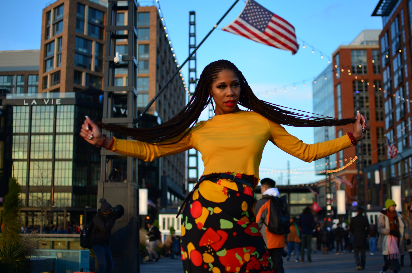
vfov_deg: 25.6
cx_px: 206
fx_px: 600
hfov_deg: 37.9
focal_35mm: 52
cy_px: 136
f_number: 1.8
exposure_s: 1/800
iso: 100
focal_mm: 35
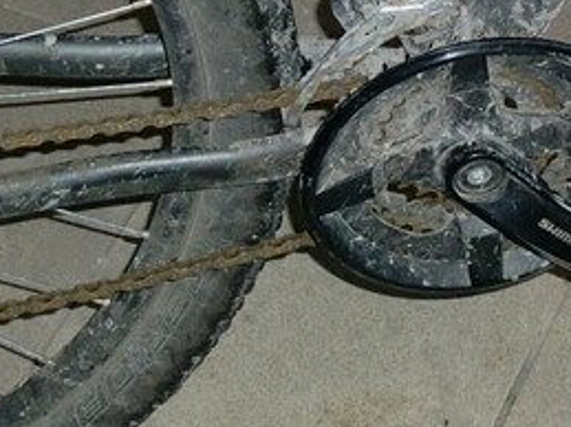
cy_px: -106
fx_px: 2407
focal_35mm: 146
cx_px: 531
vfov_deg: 10.0
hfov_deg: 13.4
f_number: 3.1
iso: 125
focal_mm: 6.3
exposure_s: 1/50
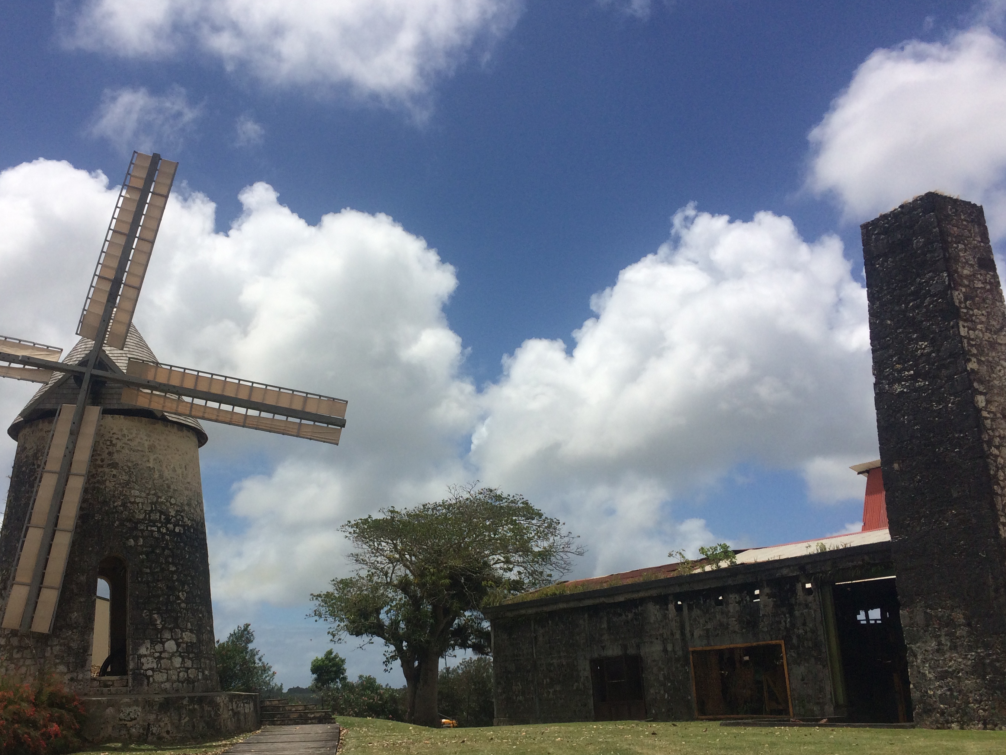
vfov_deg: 40.5
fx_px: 1017
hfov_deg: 52.3
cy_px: 453
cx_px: 407
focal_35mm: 35
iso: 32
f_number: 2.2
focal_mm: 4.15
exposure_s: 1/6849
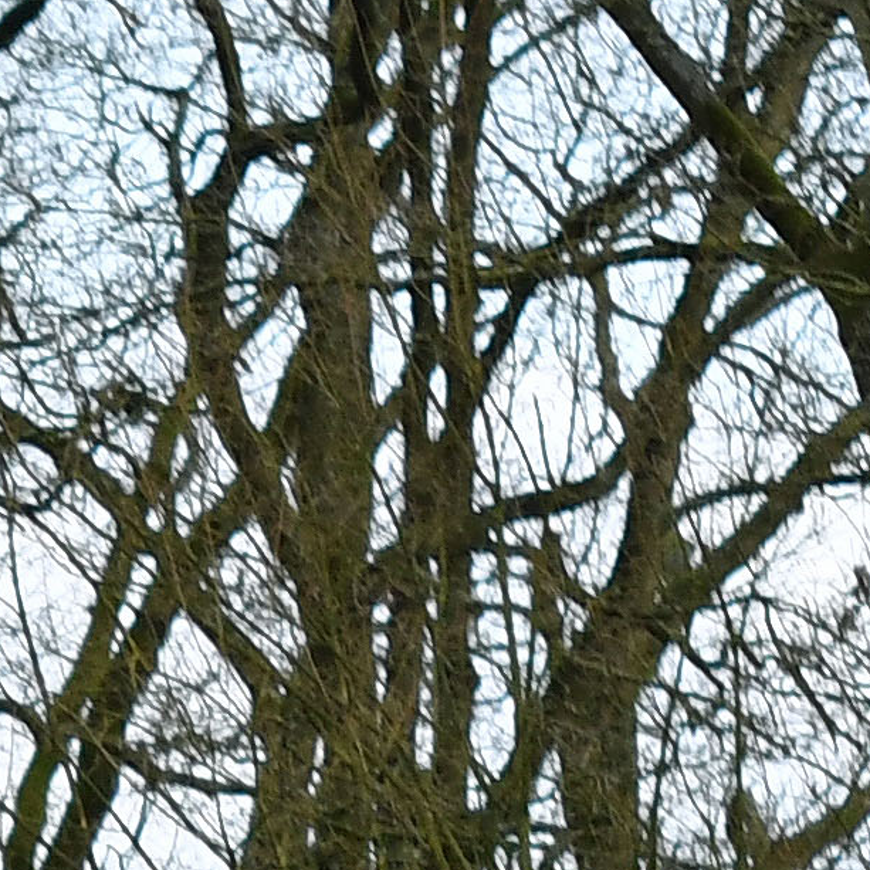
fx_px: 23032
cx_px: -2697
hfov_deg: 2.1
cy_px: 2627
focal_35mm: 810
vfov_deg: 2.1
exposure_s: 1/1000
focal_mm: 70
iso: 400
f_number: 4.5
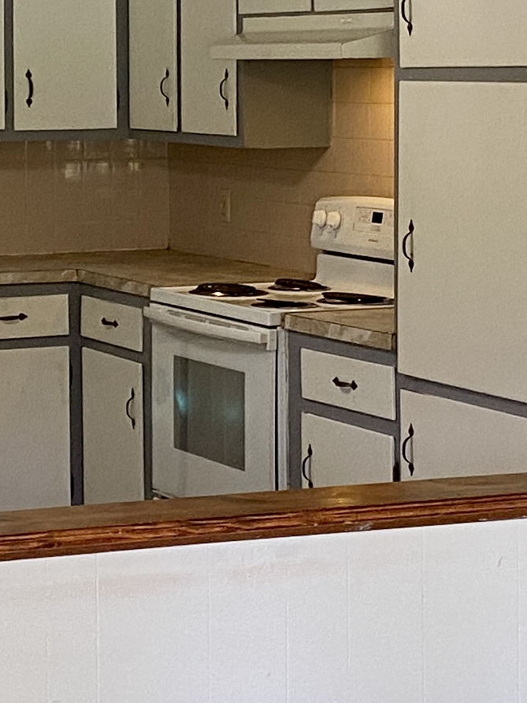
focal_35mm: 119
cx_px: -29
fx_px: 2415
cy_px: 138
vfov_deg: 16.4
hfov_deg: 12.3
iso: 125
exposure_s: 1/60
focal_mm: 4.25
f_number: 1.8
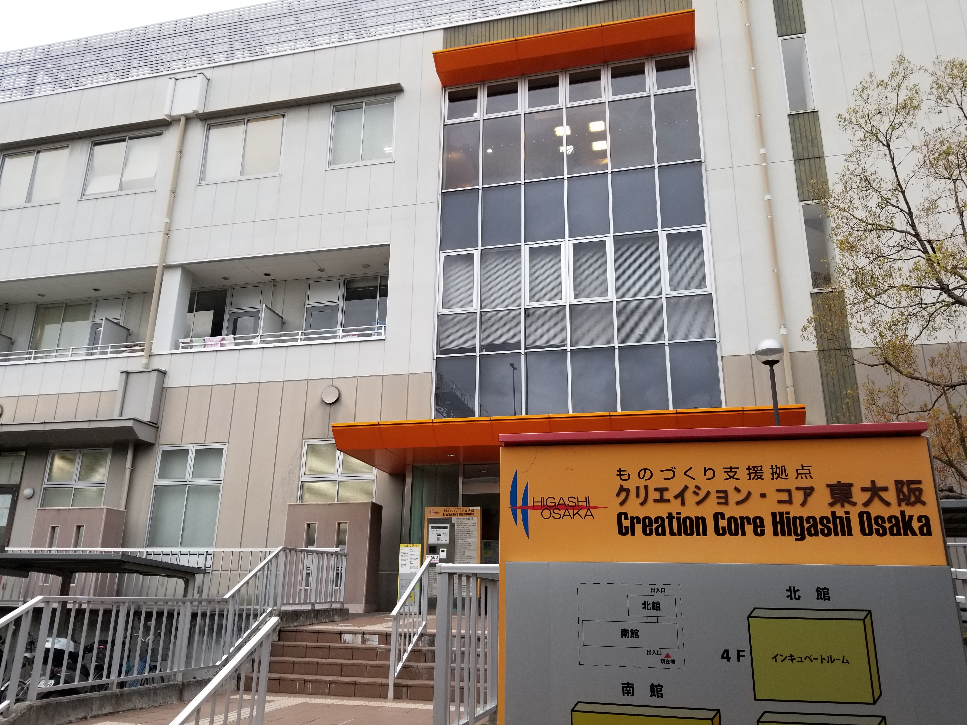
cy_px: 362
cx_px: 484
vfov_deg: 53.1
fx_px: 726
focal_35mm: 26
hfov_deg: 67.3
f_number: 1.7
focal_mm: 4.25
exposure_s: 1/128
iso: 50
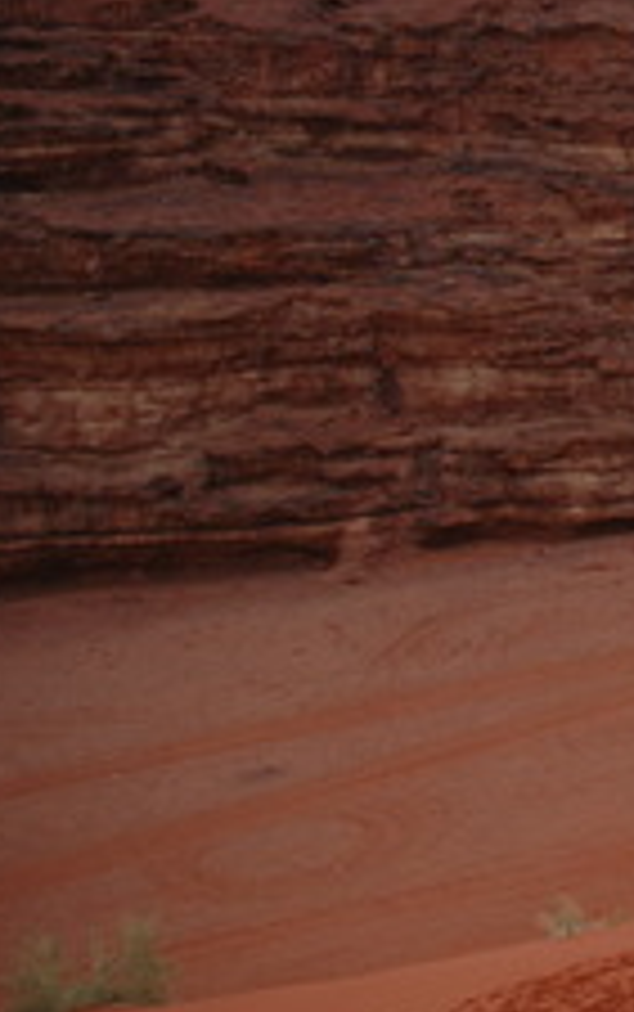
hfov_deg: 11.7
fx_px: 2428
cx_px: 1587
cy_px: 236
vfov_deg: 23.3
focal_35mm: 88
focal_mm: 18
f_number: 4
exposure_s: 1/200
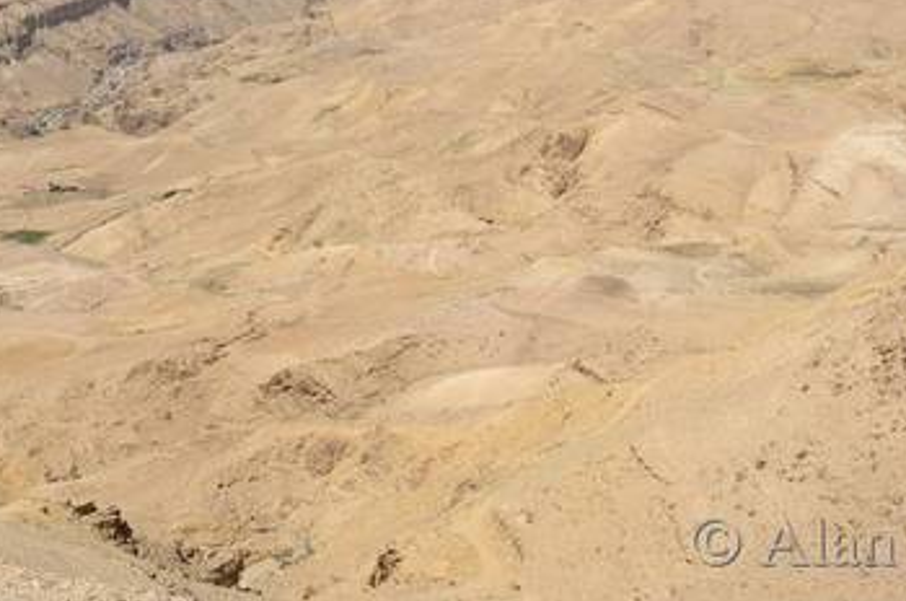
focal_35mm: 60
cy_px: 4
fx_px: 1507
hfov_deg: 33.4
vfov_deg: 21.7
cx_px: 391
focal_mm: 20
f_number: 9
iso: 100
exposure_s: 1/320
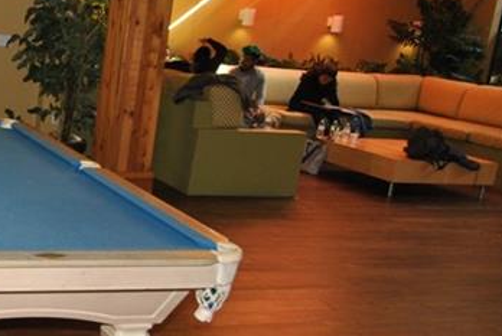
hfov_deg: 33.4
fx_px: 708
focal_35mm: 51
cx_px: -65
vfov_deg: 26.7
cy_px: 149
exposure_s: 1/60
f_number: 4
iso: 200
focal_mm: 11.5
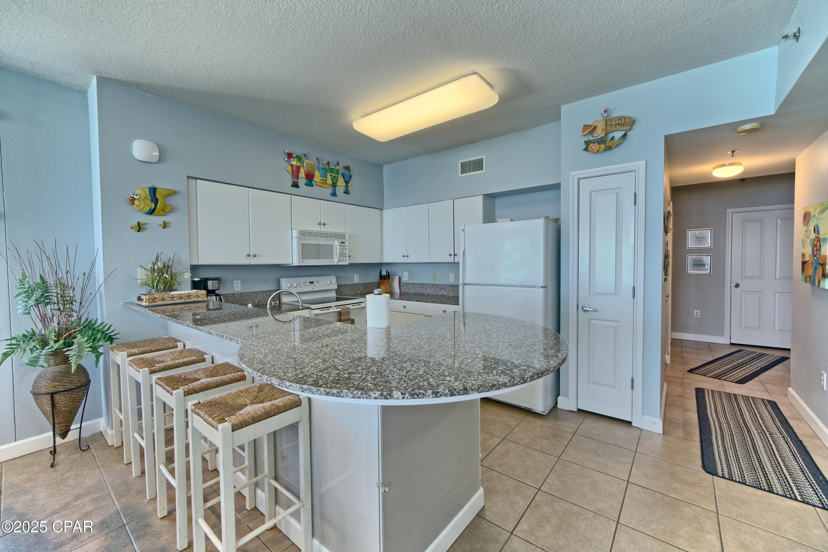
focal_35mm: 14
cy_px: 276
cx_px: 414
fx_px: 322
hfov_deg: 104.2
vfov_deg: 81.2
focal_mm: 14
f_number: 8
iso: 500
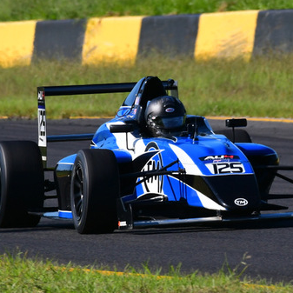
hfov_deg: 1.2
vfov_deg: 1.2
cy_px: 97
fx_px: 14489
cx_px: 191
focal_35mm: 1513
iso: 500
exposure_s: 1/640
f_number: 13
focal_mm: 500
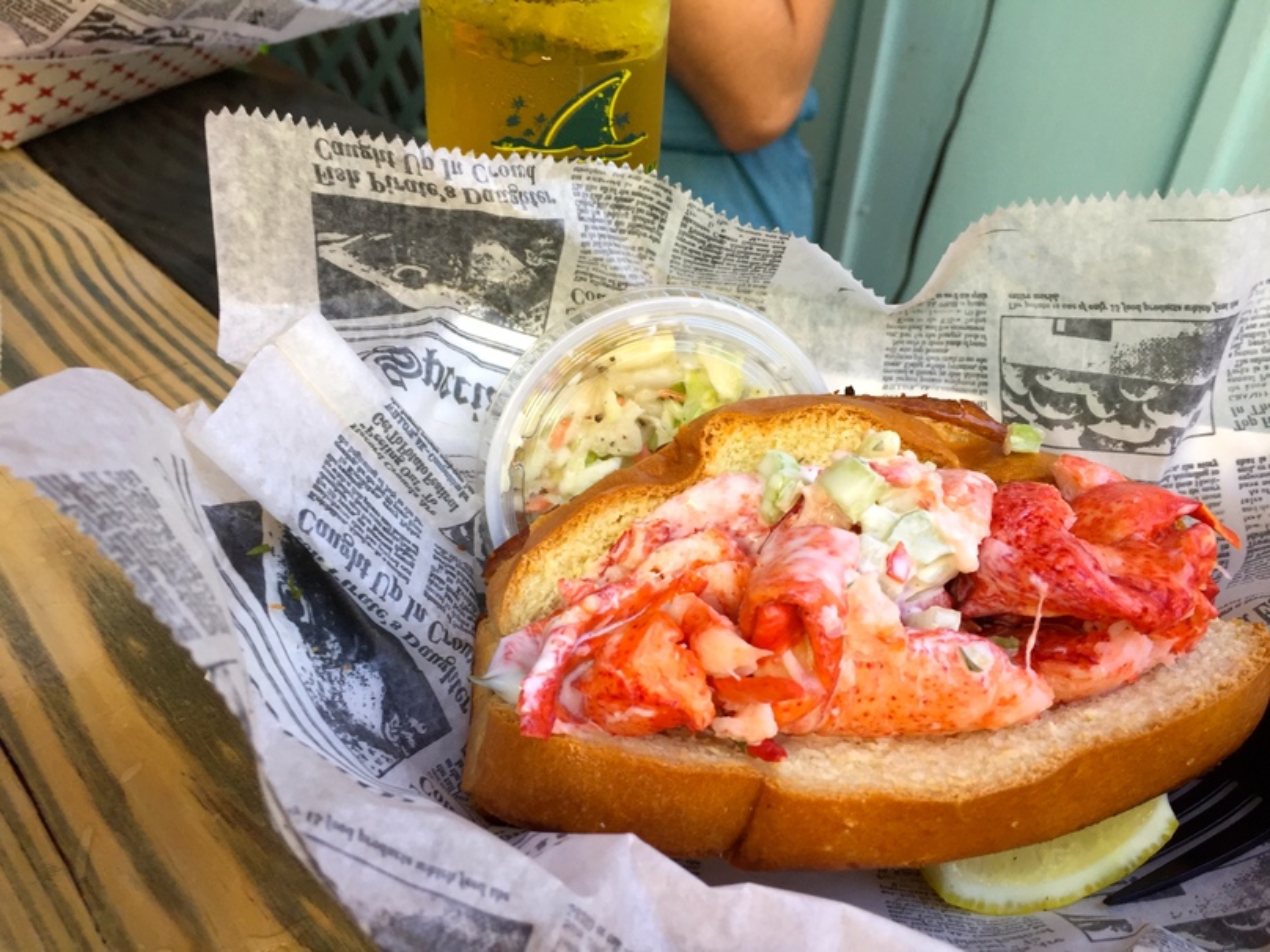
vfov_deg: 48.2
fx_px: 1064
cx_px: 635
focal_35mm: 29
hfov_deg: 61.7
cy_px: 476
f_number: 2.2
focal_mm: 4.15
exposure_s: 1/120
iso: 50
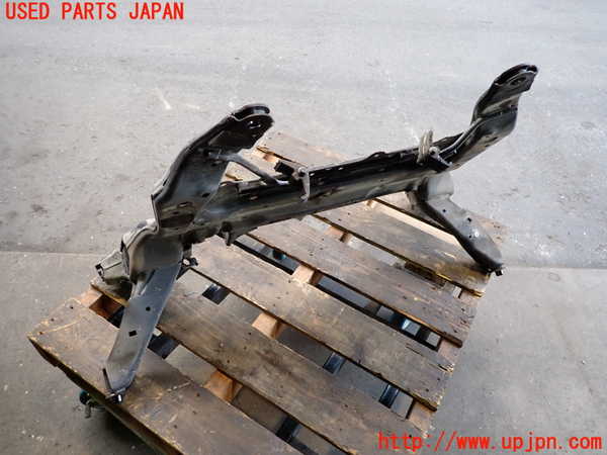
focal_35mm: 25
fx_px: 438
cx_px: 304
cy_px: 228
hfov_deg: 69.4
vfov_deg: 54.9
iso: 200
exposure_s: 1/50
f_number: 2
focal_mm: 4.5
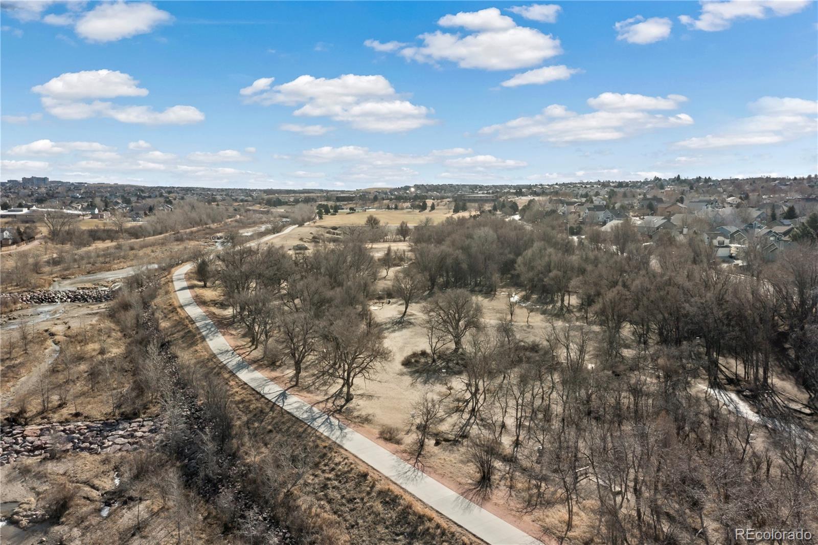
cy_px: 272
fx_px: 636
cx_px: 409
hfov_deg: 65.5
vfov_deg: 46.4
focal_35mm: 28
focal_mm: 10.26
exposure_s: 1/320
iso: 100
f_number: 9
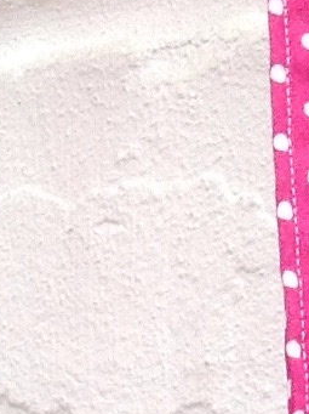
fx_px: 3172
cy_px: 1283
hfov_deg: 5.5
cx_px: -280
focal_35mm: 266
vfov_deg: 6.7
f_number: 2.4
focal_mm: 4.28
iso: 50
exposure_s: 1/275
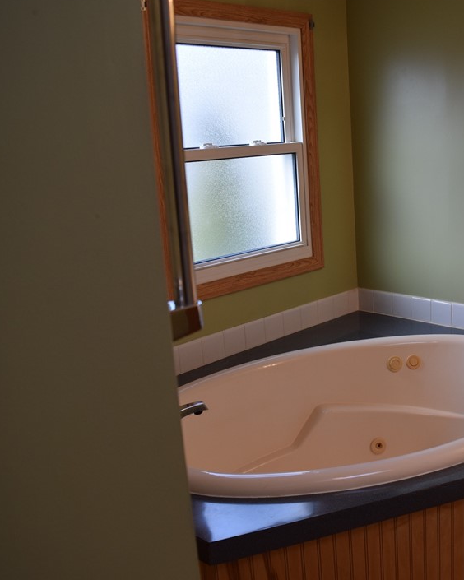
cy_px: 285
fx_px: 669
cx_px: 388
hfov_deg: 36.6
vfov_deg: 46.8
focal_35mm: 39
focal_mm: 18
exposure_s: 1/125
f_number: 5.6
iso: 400
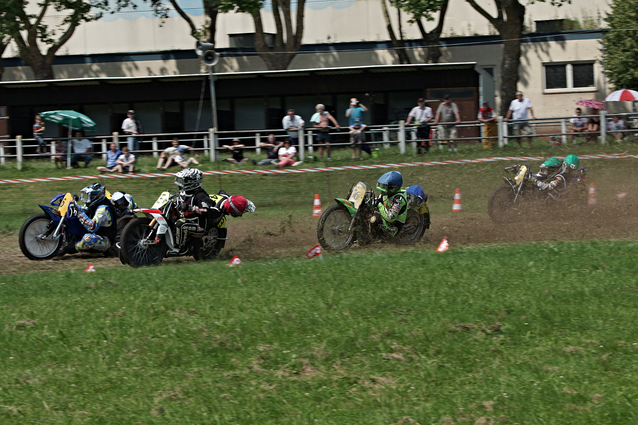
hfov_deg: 13.0
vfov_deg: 8.7
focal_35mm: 158
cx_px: 319
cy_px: 212
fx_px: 2791
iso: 200
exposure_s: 1/400
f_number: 11
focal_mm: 105
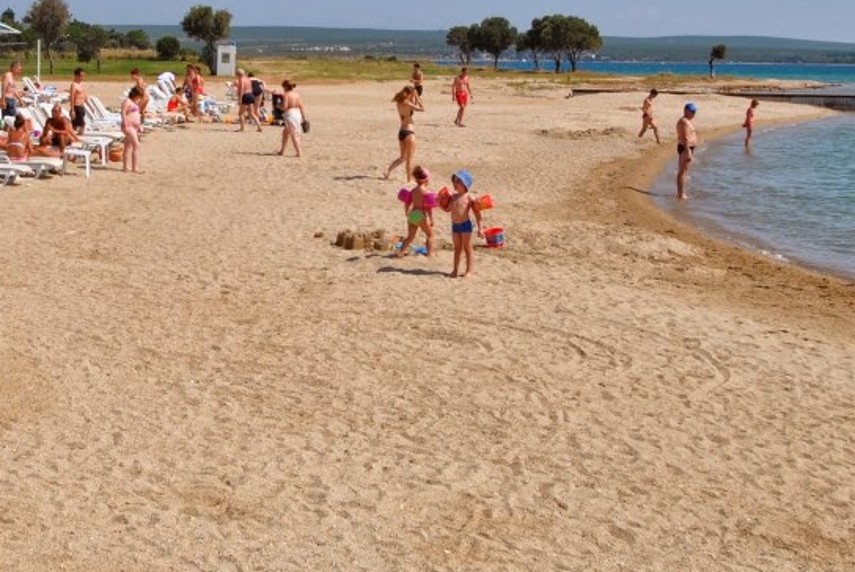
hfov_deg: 33.0
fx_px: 1428
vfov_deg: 22.5
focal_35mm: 60
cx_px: 276
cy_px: 156
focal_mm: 19
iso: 100
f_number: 9
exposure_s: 1/320
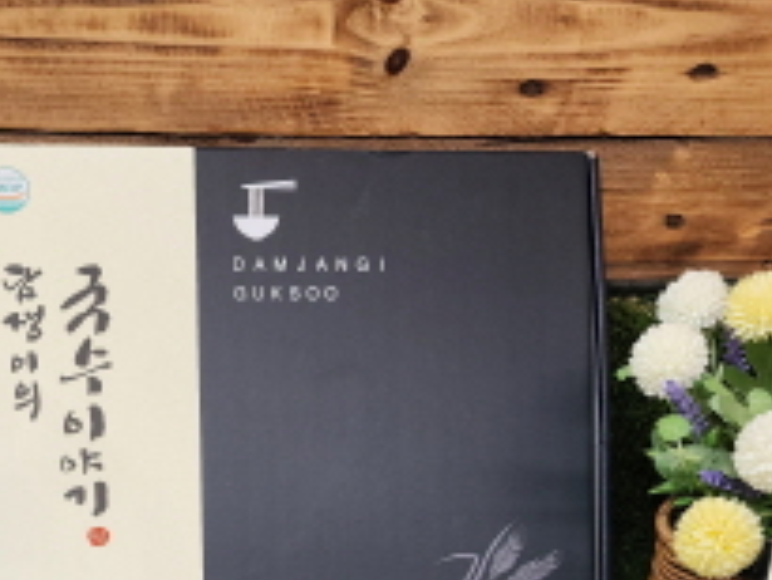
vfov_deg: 24.2
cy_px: 653
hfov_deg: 34.1
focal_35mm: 56
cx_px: 271
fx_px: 1250
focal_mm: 6.4
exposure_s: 1/120
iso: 160
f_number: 1.8
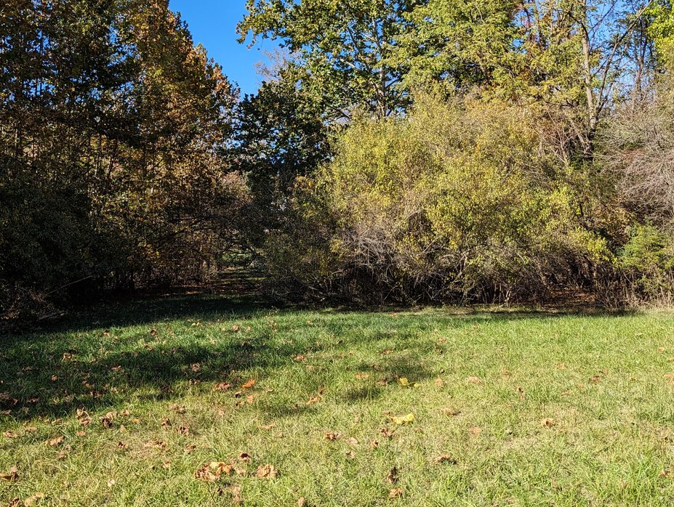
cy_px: 182
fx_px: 760
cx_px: 292
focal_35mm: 39
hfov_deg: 47.7
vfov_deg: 36.6
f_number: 1.85
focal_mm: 6.81
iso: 46
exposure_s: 1/1058
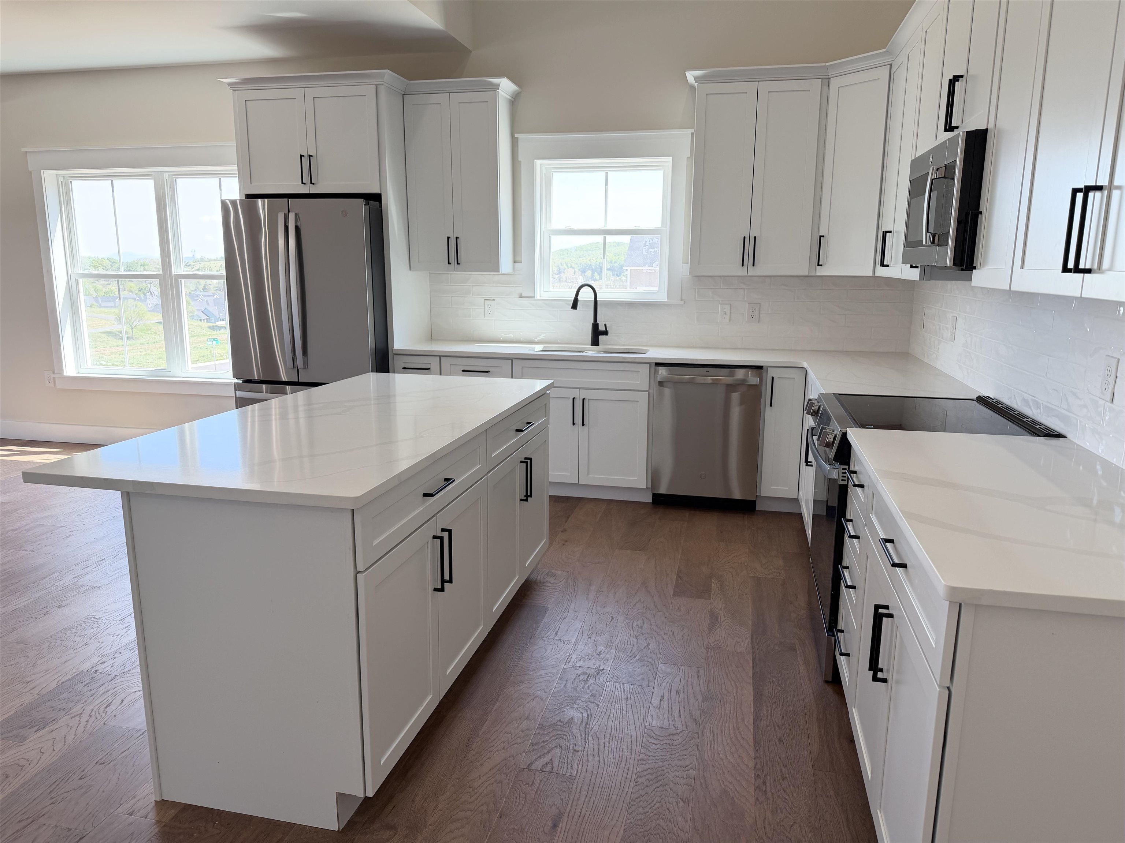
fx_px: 780
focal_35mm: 24
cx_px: 562
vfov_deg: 56.8
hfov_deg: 71.6
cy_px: 422
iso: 64
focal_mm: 6.76
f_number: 1.78
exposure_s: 1/162
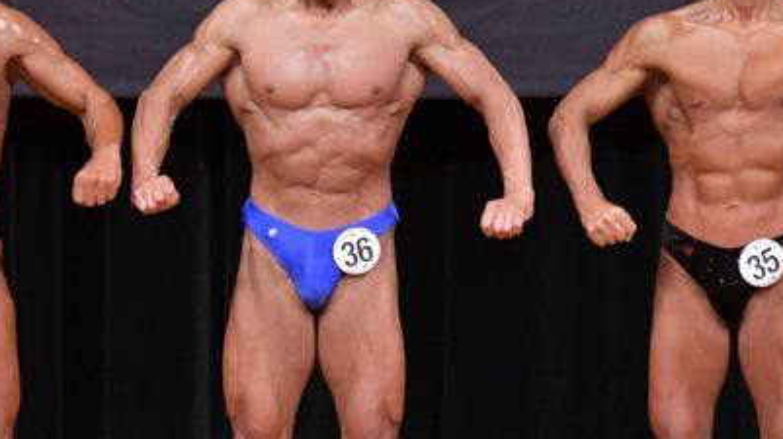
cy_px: 291
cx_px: 89
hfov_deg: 3.7
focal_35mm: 577
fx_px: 11973
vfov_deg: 2.1
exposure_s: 1/400
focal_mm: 190
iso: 5000
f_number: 5.6
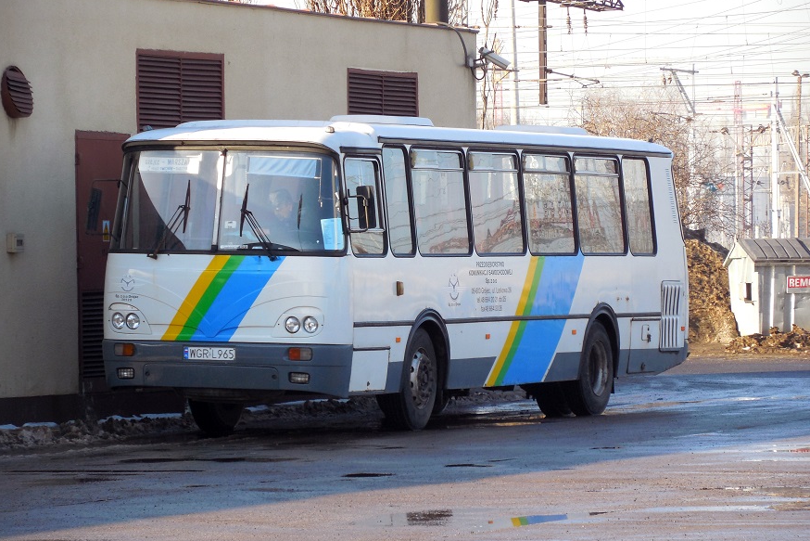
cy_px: 286
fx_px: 5040
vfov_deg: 6.1
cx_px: 404
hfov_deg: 9.2
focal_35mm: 224
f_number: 5.1
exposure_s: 1/160
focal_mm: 38.6
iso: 125
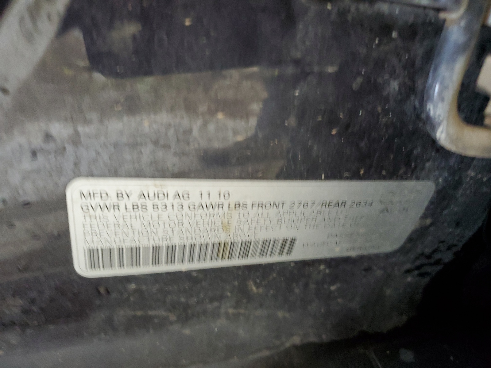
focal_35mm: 26
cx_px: 246
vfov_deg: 53.1
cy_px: 184
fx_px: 369
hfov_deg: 67.3
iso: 297
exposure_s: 1/30
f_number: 1.5
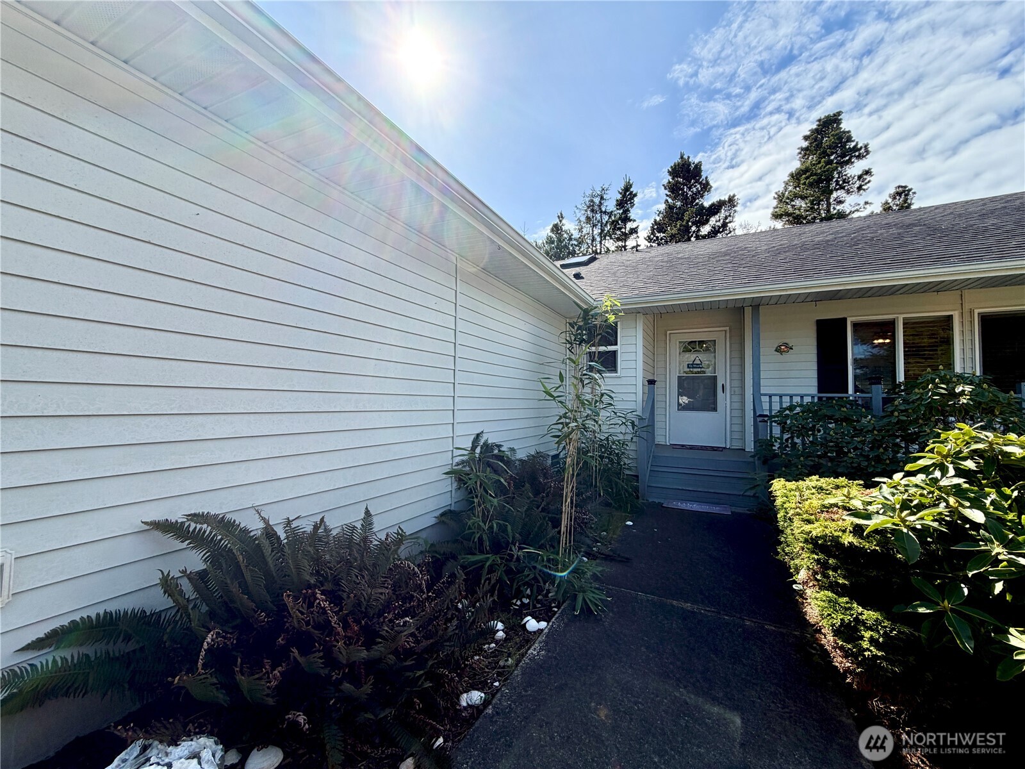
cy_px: 384
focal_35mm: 14
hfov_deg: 102.1
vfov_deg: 85.7
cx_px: 512
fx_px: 415
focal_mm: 2.22
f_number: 2.2
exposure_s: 1/770
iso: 32
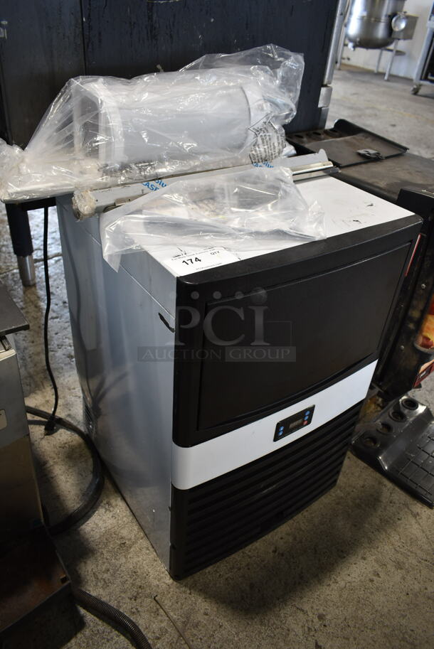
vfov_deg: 67.3
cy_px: 324
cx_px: 217
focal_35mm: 27
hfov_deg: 48.0
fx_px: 487
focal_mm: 18
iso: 320
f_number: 3.5
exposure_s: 1/30
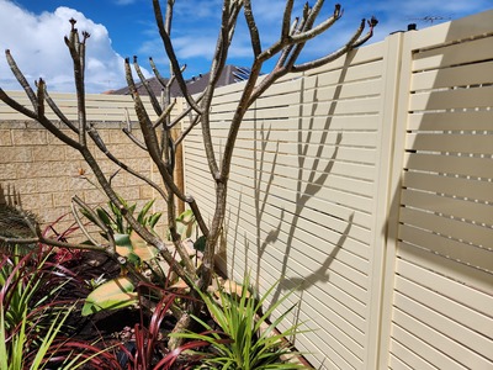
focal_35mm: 23
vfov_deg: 58.9
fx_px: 328
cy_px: 185
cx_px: 246
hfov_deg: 73.9
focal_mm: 5.4
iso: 20
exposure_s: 1/3211
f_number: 1.8
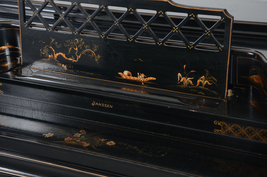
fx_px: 577
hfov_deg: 26.0
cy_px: 88
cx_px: 134
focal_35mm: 78
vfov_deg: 17.4
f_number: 6.3
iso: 160
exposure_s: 1/100
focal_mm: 52
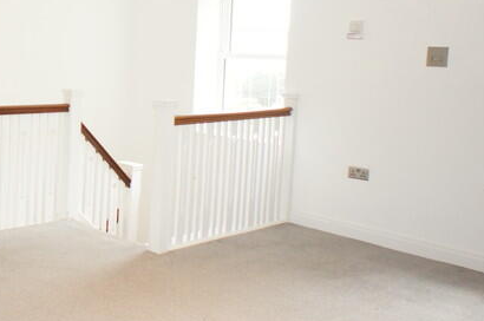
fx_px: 805
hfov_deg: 31.0
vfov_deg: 22.5
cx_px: 1
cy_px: 113
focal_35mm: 60
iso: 250
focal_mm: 16
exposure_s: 1/60
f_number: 2.8
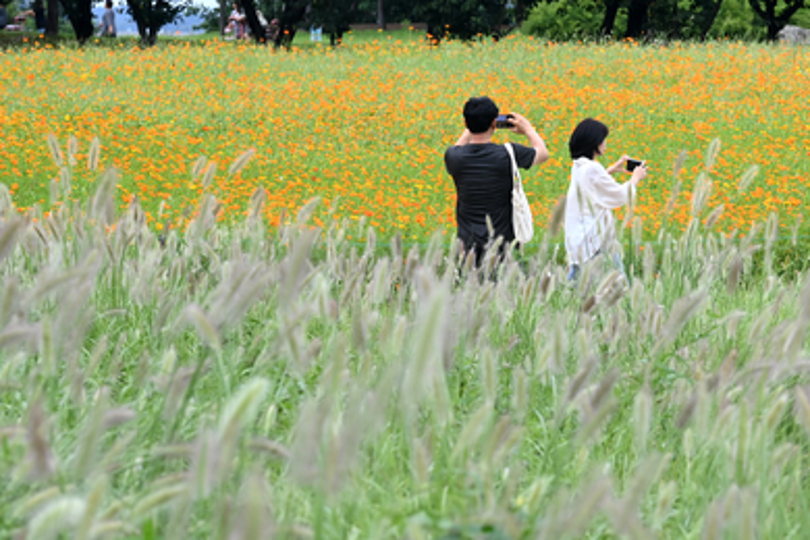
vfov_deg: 5.9
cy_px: 343
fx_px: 5197
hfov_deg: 8.9
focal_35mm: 231
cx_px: 523
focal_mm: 150
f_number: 10
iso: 400
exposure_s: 1/200
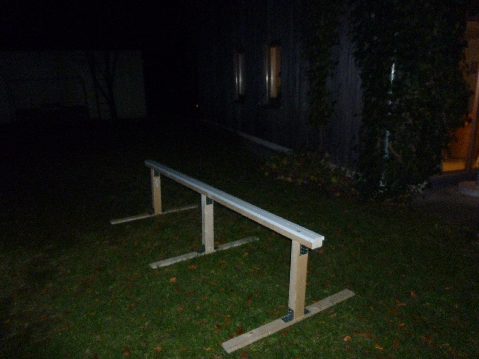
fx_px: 346
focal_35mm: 25
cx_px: 240
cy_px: 180
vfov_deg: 54.9
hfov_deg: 69.4
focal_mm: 4.5
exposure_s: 1/30
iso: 400
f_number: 3.3
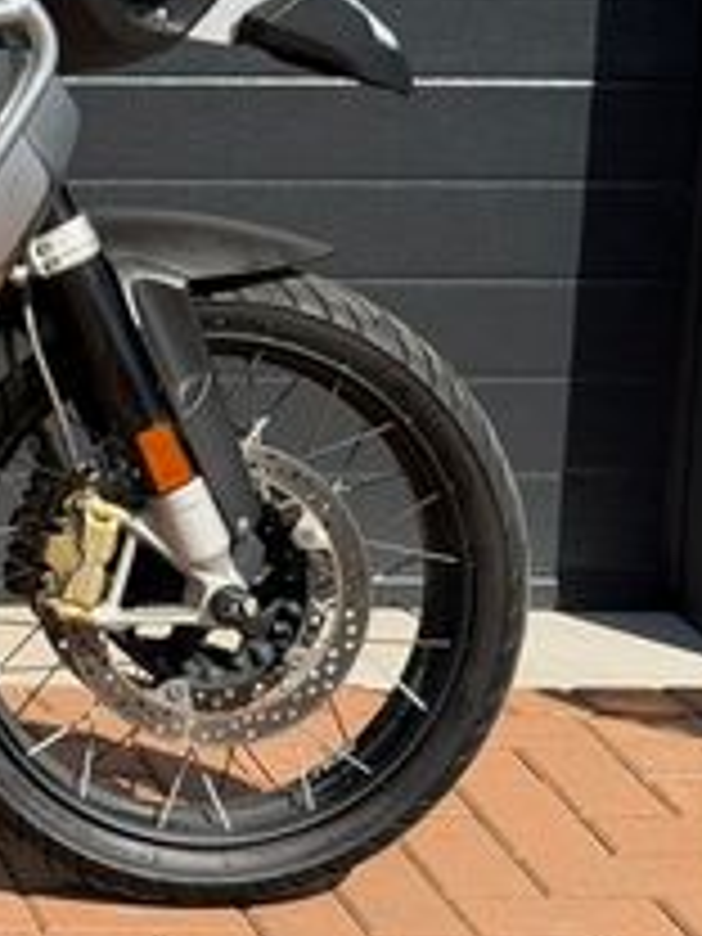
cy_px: 144
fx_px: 4002
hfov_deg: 9.4
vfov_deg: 13.3
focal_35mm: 148
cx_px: -675
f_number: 1.78
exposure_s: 1/4587
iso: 80
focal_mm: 6.76
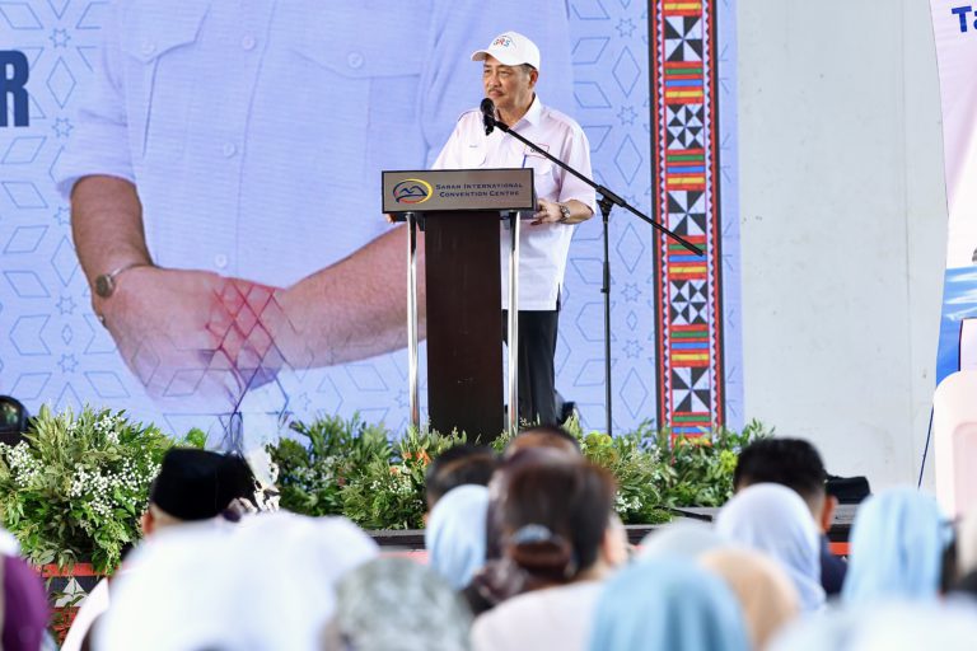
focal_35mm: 200
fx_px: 5427
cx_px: 488
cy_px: 326
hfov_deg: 10.3
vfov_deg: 6.9
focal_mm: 200
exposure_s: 1/60
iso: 160
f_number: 5
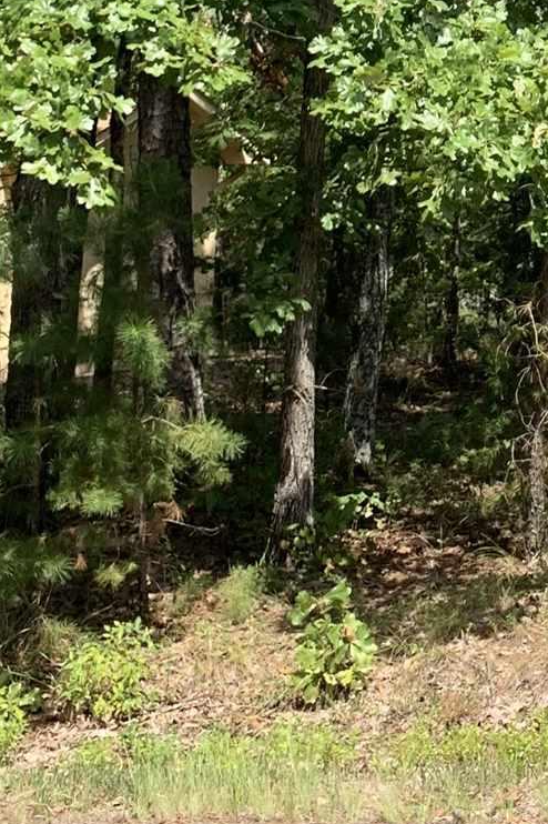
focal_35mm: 84
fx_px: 1920
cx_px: 833
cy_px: -84
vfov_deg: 22.8
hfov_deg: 15.0
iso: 25
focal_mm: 4.25
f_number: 1.8
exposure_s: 1/664
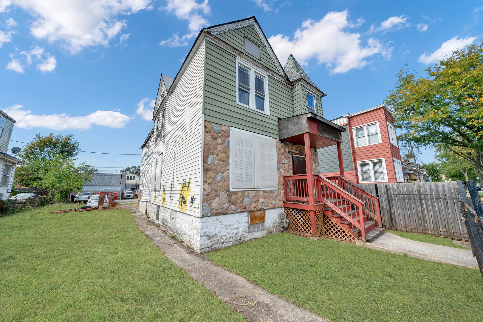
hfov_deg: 112.6
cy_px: 161
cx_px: 242
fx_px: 161
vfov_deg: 90.0
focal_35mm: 12
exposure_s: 1/400
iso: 800
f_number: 13
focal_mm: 12
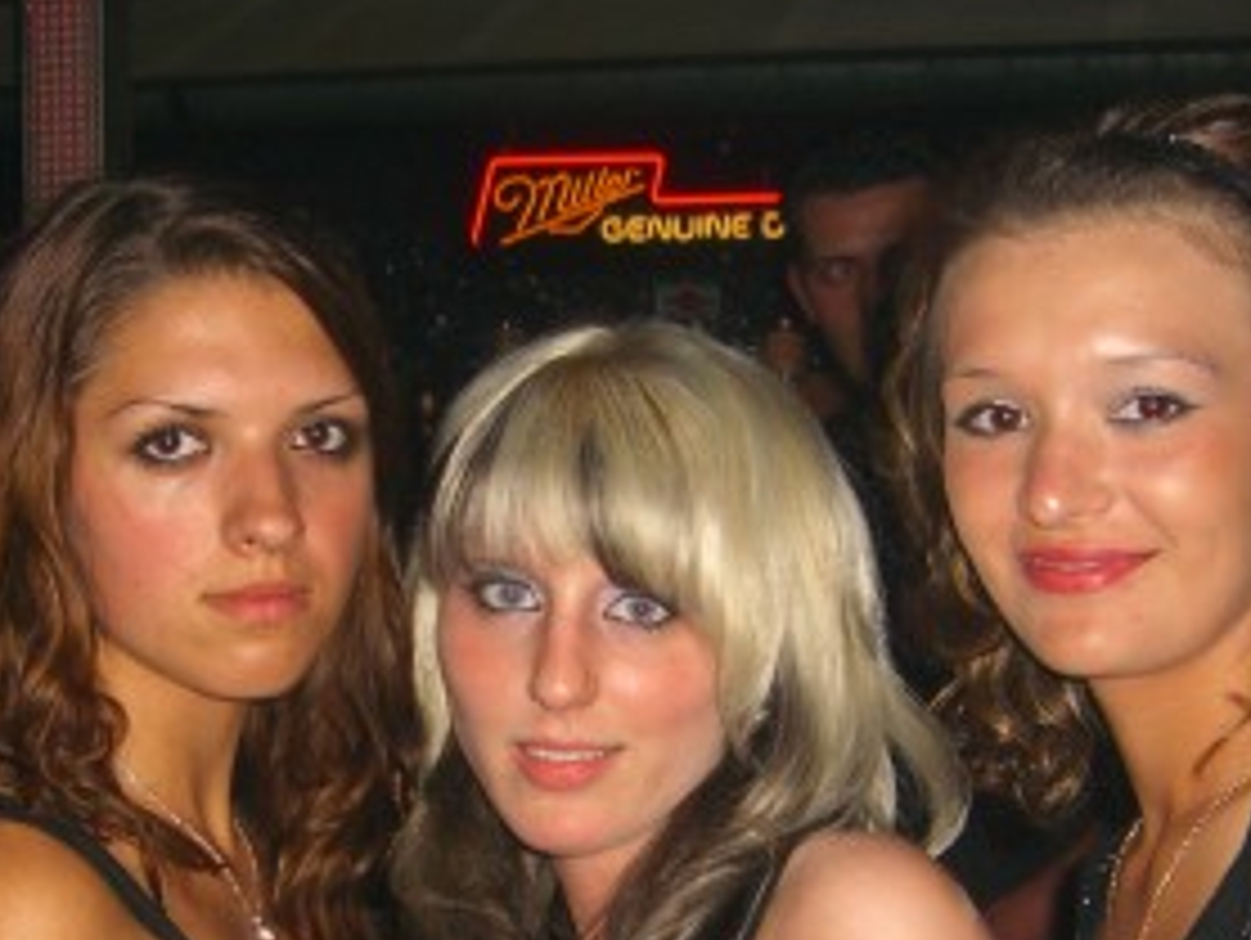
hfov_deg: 23.8
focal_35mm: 82
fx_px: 2966
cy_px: 855
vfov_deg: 17.7
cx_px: 477
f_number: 2.8
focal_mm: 7.9
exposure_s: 1/60
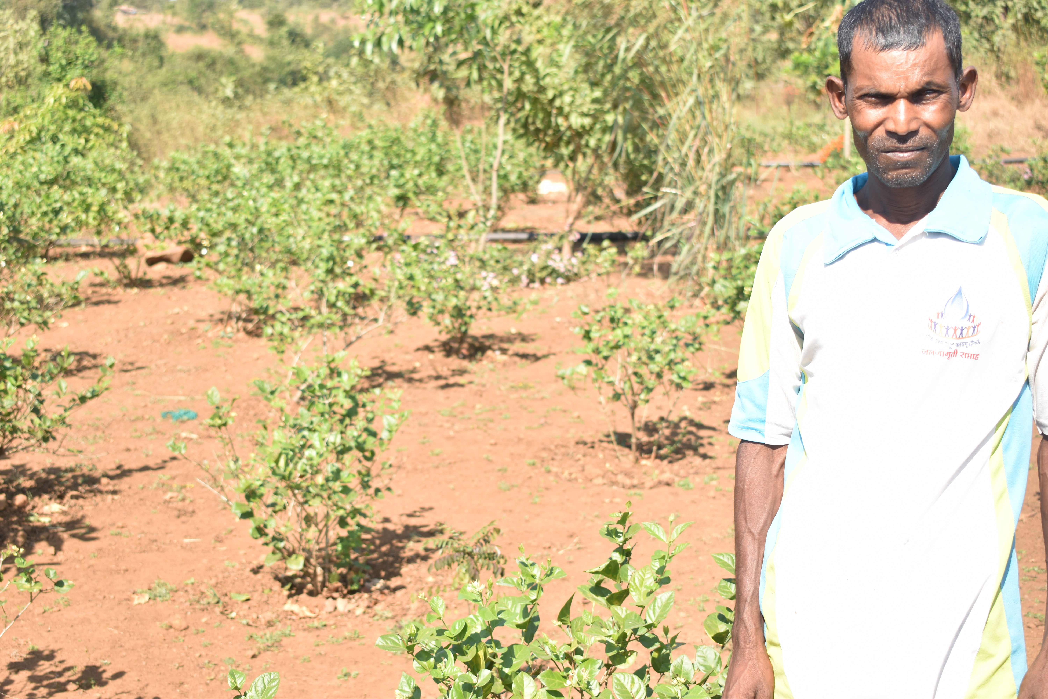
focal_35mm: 60
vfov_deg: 22.6
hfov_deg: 33.4
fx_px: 1747
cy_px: 350
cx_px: 524
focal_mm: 40
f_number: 5.6
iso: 100
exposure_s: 1/200
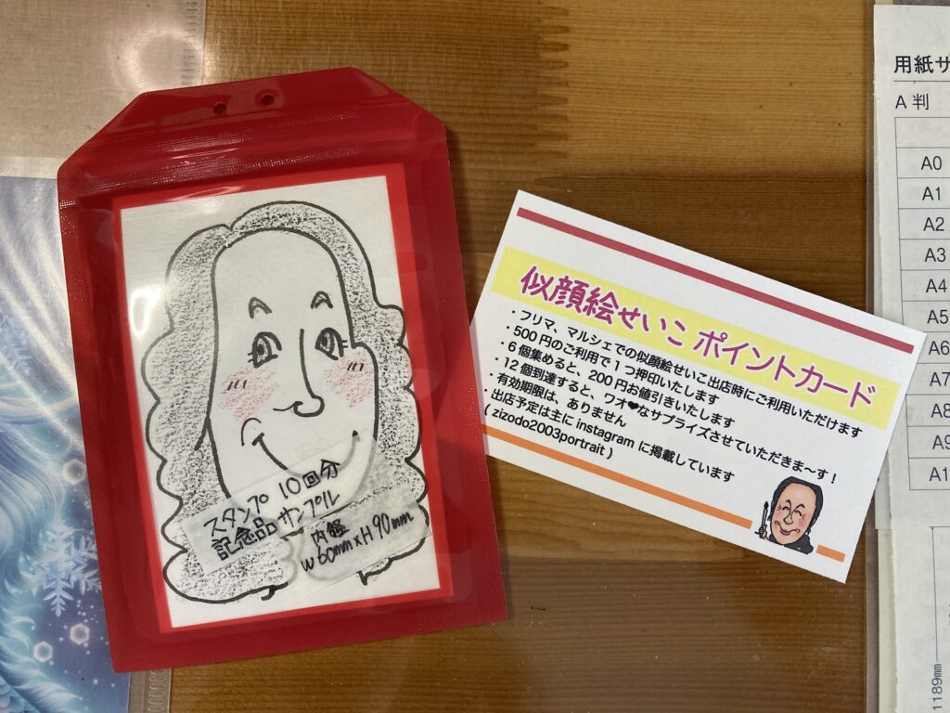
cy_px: 356
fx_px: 768
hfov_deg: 63.4
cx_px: 475
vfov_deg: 49.7
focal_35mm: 28
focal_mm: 3.99
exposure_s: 1/59
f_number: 1.8
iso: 100
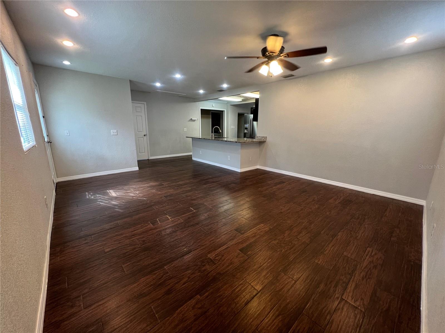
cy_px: 166
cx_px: 222
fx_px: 167
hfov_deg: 106.2
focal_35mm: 13
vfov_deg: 89.9
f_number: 1.8
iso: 125
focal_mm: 1.57
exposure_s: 1/60
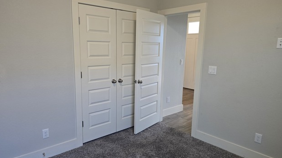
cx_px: 138
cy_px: 78
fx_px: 194
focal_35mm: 26
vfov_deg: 44.4
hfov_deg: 71.9
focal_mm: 6.3
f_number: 1.7
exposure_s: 1/120
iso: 320
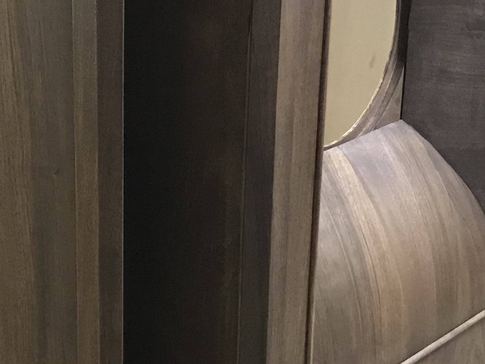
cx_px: 102
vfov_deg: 15.6
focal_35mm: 95
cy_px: 194
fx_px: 1331
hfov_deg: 20.4
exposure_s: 1/6
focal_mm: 3.99
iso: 80
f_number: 1.8
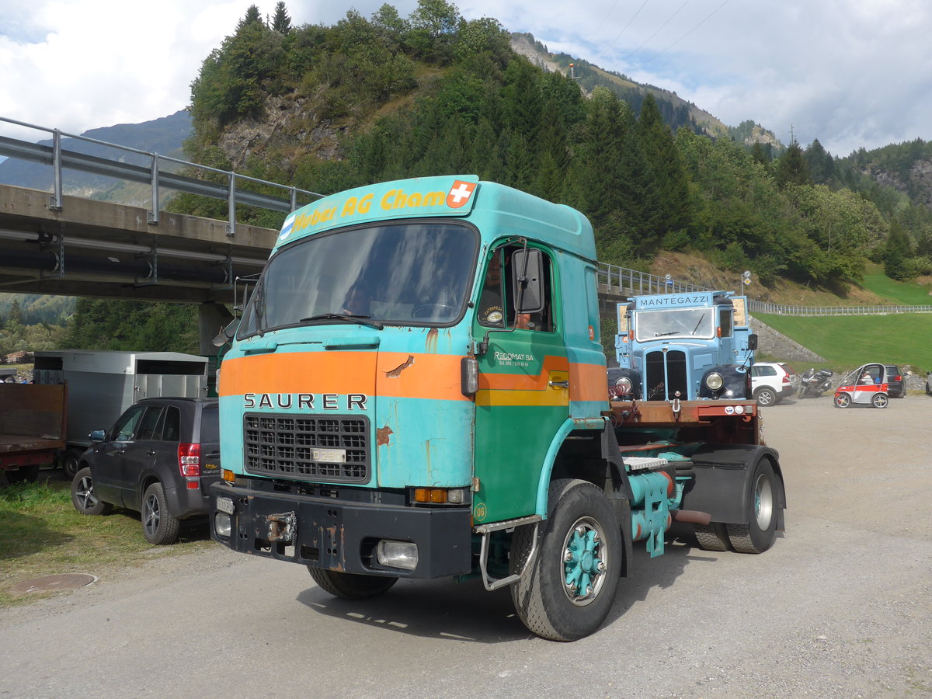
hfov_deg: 61.7
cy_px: 350
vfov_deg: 48.2
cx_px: 466
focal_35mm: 29
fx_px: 781
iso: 80
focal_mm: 6
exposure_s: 1/1300
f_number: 2.8
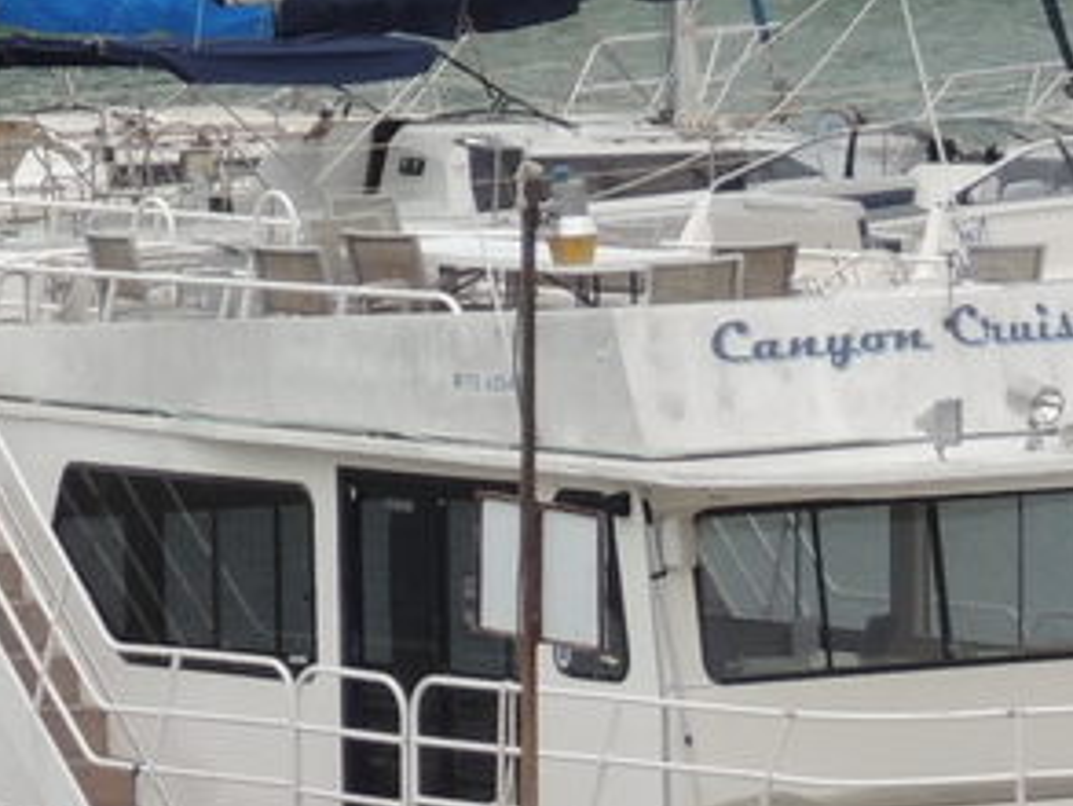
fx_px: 20963
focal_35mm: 676
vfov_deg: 2.2
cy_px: -425
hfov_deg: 2.9
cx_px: -956
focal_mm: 27.6
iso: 160
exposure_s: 1/500
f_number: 4.4
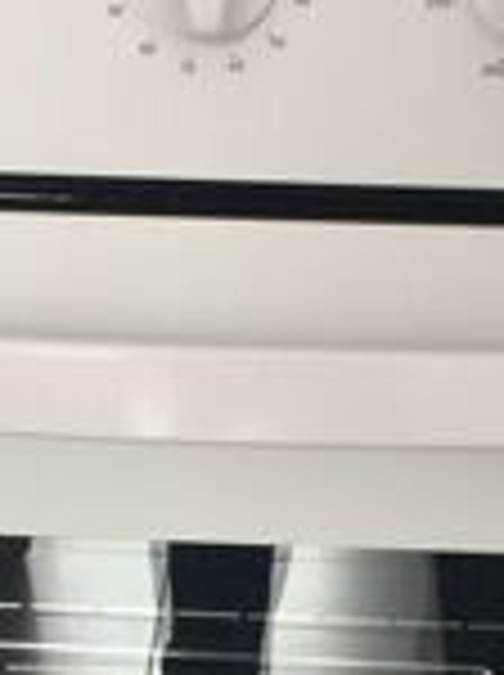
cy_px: 814
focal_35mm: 124
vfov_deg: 15.3
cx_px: 180
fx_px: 2414
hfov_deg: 11.9
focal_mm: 4.15
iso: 80
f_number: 2.2
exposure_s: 1/33
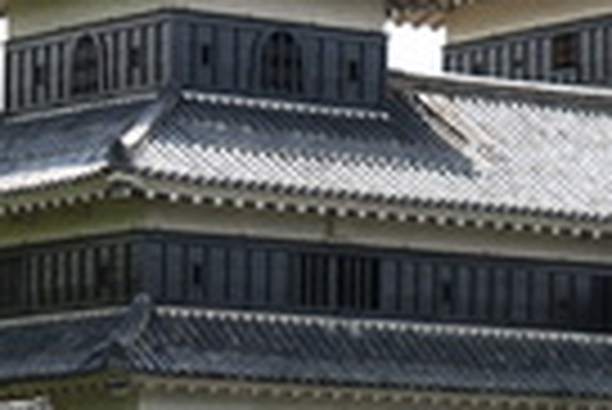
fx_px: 4816
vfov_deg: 4.9
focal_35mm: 283
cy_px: 162
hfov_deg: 7.2
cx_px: 612
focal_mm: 40
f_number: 4.5
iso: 140
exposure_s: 1/500
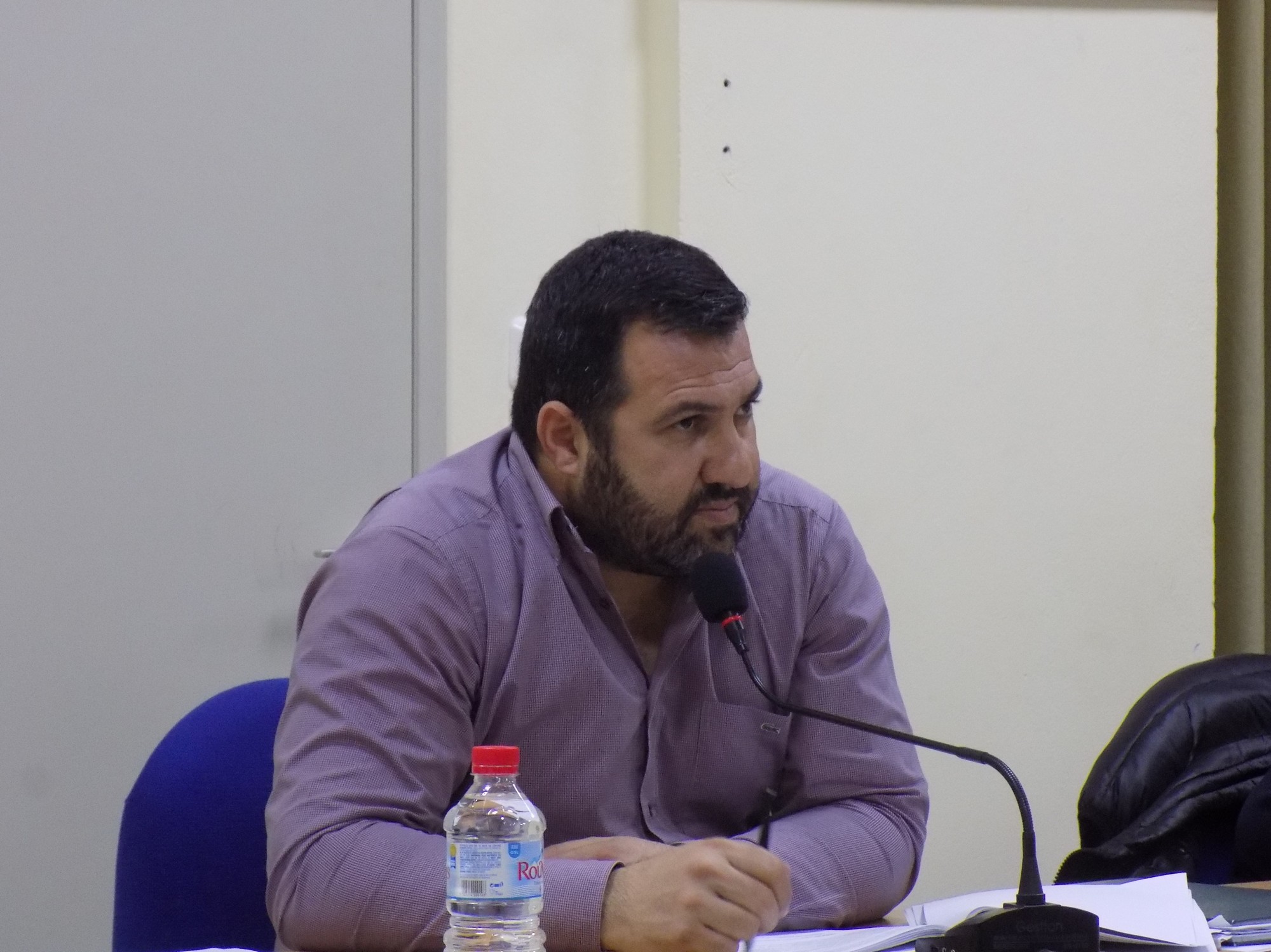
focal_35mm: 132
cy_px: 476
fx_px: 4844
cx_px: 636
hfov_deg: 14.9
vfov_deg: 11.2
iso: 400
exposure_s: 1/13
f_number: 5
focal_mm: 23.4
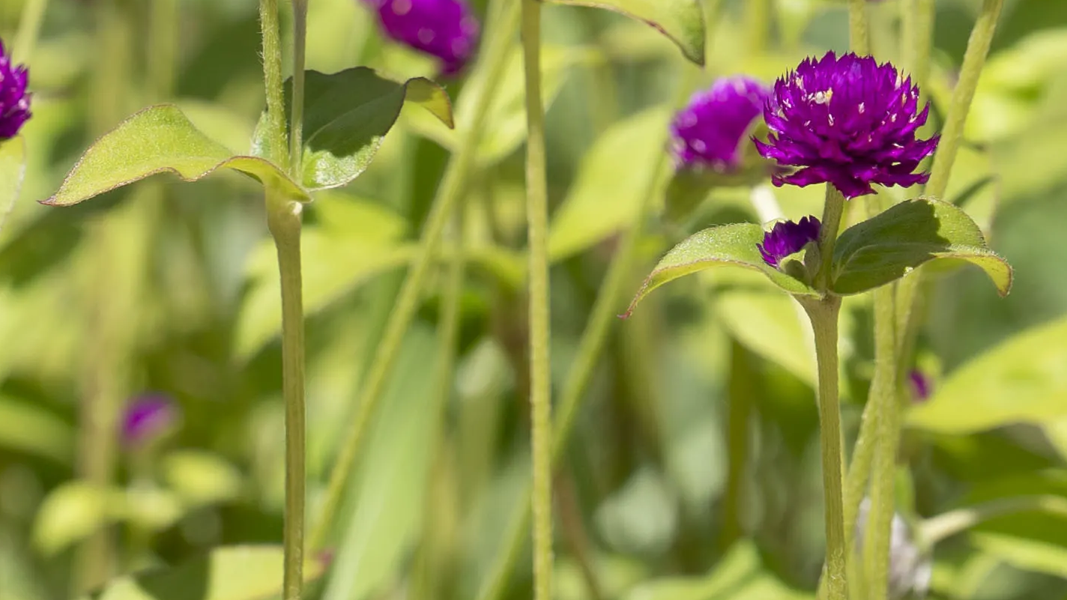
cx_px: 525
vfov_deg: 1.4
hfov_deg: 2.5
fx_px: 24728
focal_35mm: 874
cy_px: -463
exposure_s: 1/320
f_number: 6.3
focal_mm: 198
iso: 100
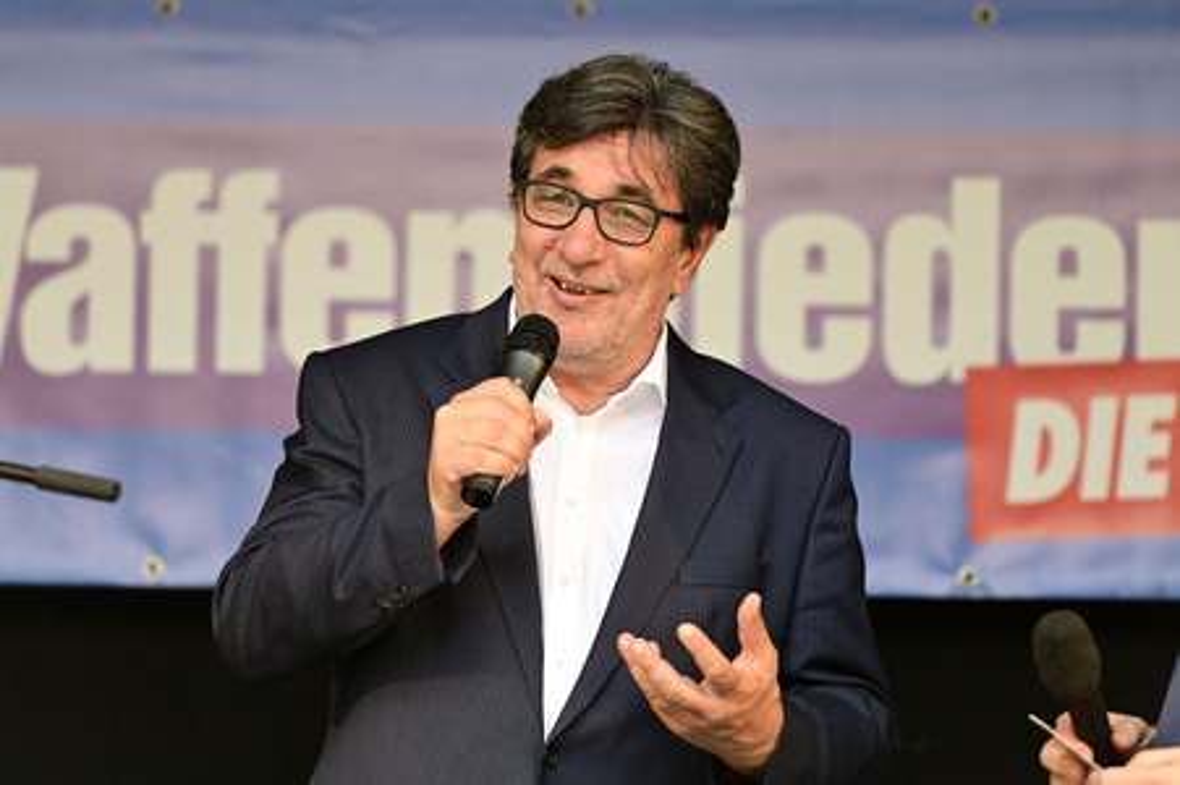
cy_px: 392
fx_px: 6551
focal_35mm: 200
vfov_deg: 6.9
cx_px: 590
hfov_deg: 10.3
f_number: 2.8
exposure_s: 1/200
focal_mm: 200
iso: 250
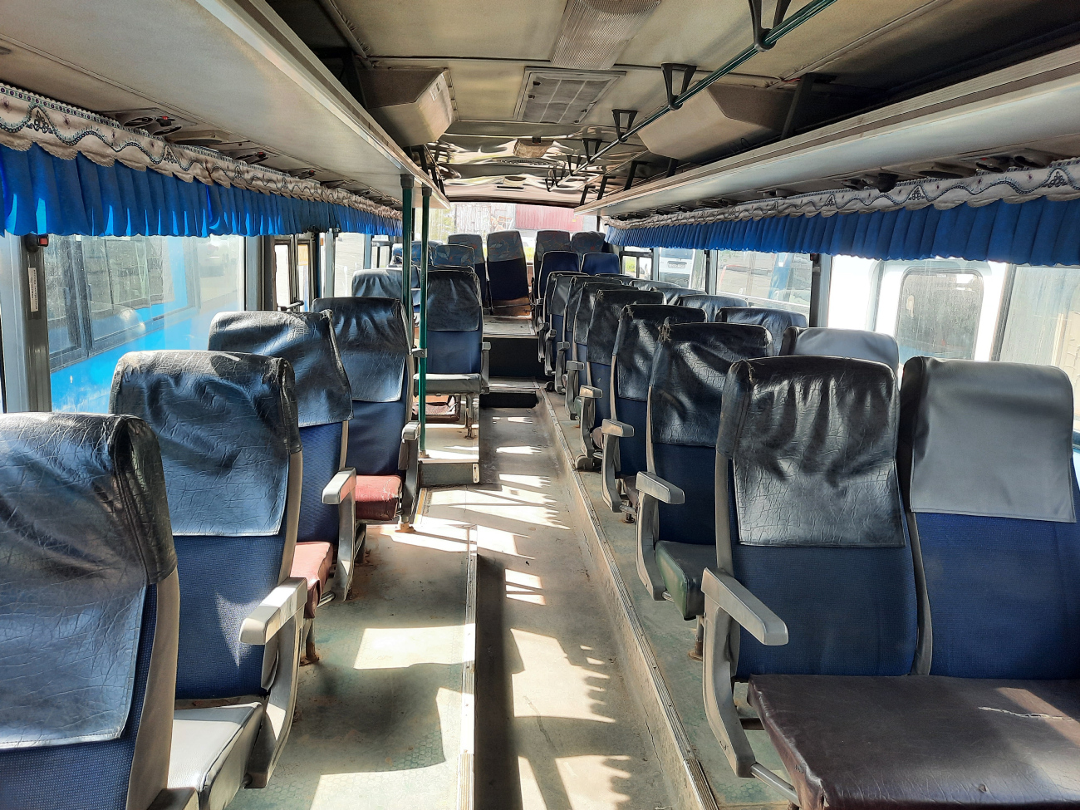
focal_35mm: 25
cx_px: 540
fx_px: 780
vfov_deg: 54.9
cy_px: 405
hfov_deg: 69.4
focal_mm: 4.6
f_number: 2
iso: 40
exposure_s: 1/60
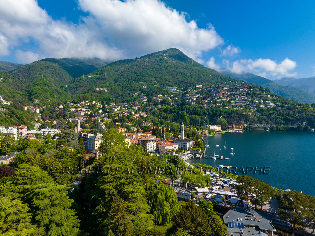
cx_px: 158
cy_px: 118
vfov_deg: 56.8
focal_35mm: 24
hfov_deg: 71.6
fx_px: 218
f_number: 11
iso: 100
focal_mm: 12.3
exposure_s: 1/160
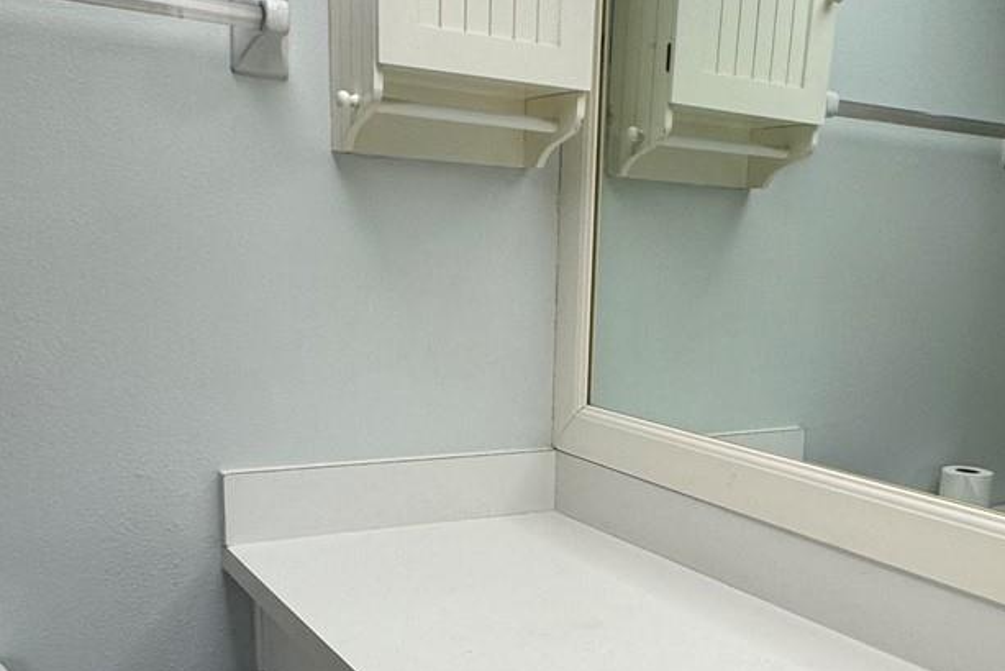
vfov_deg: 34.3
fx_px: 1061
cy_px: 509
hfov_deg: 50.4
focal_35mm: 38
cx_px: 590
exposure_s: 1/120
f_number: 2.2
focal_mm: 2.22
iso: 80
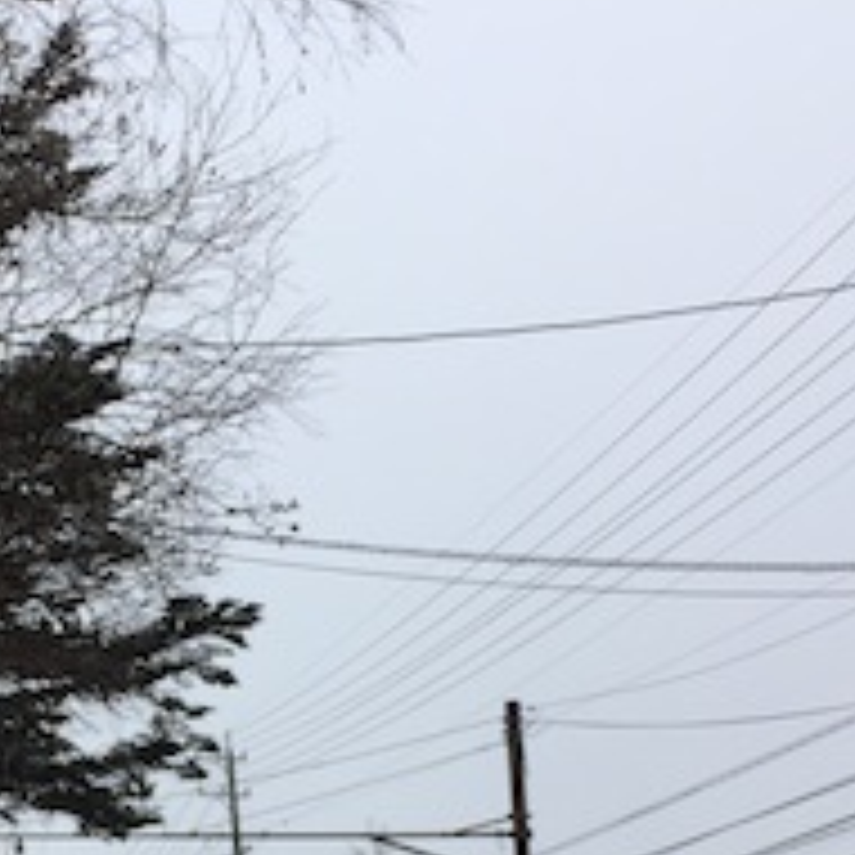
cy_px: 835
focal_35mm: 69
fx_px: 1928
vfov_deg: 24.0
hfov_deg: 24.4
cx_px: 104
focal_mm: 4.15
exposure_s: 1/542
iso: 32
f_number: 2.2
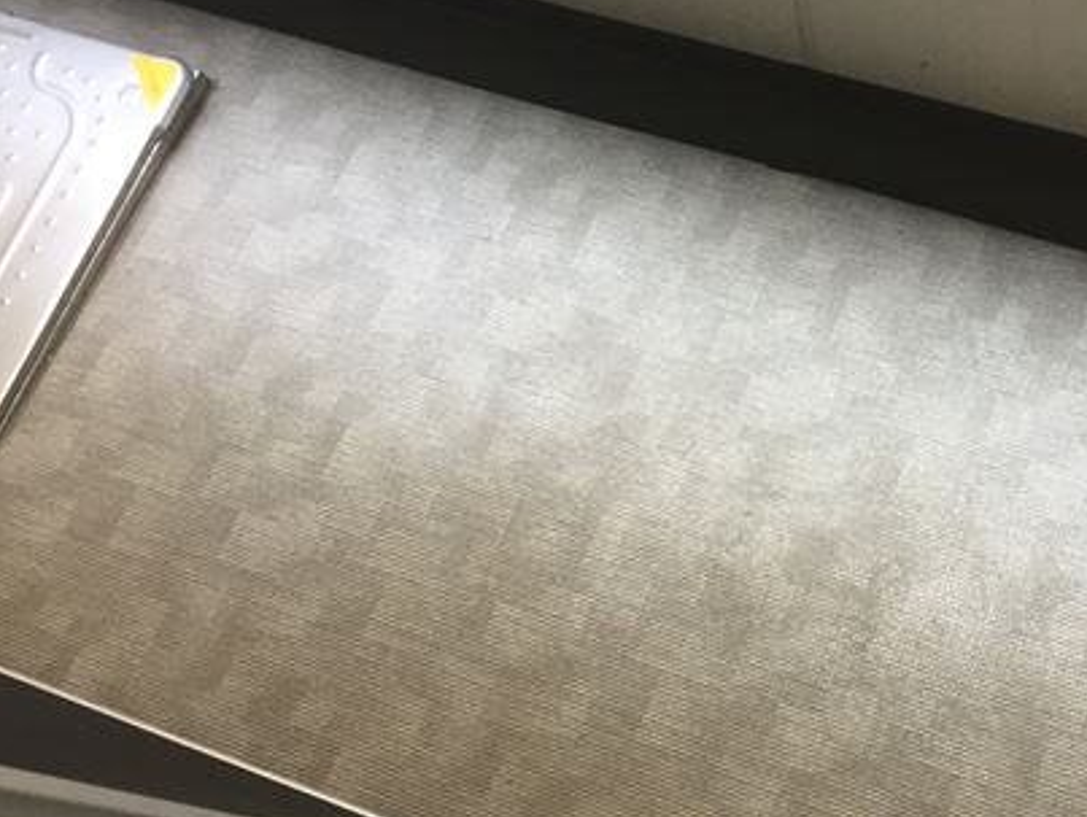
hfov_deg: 40.1
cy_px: 458
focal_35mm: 46
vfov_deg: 31.5
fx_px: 1446
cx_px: 812
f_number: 2.2
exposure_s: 1/30
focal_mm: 4.15
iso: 80
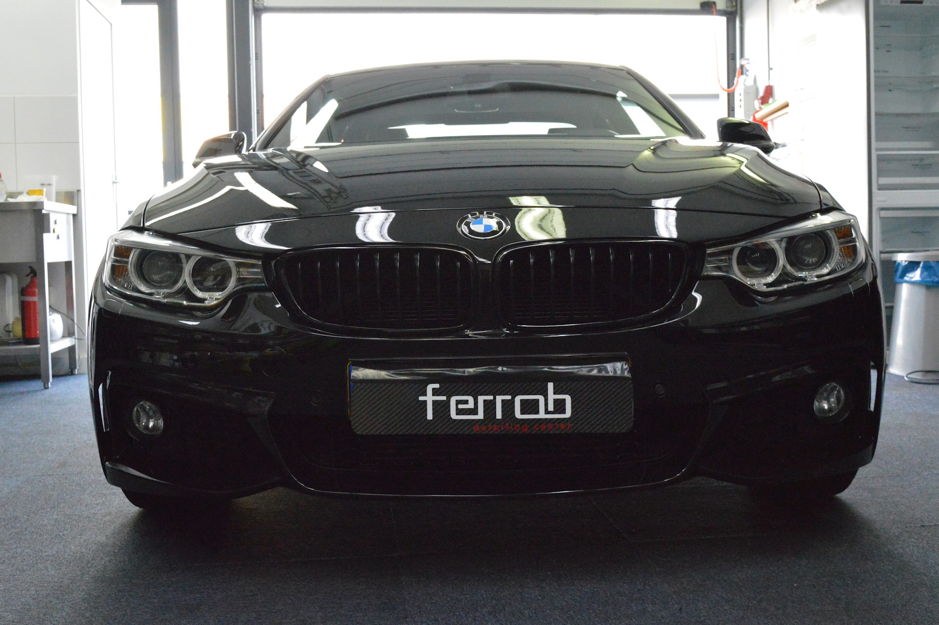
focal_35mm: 42
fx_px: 1095
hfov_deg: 46.4
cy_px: 312
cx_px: 470
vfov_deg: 31.8
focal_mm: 28
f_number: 8
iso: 6400
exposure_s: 1/250
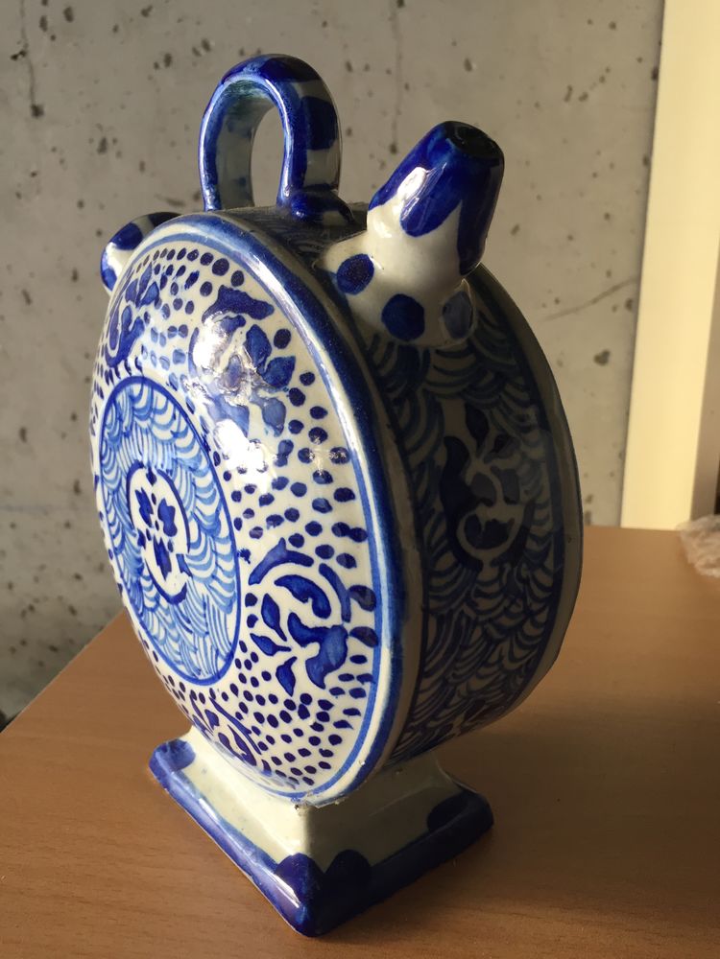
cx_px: 360
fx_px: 804
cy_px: 480
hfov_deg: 48.2
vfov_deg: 61.7
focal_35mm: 29
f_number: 2.2
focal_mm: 4.15
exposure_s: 1/33
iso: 32
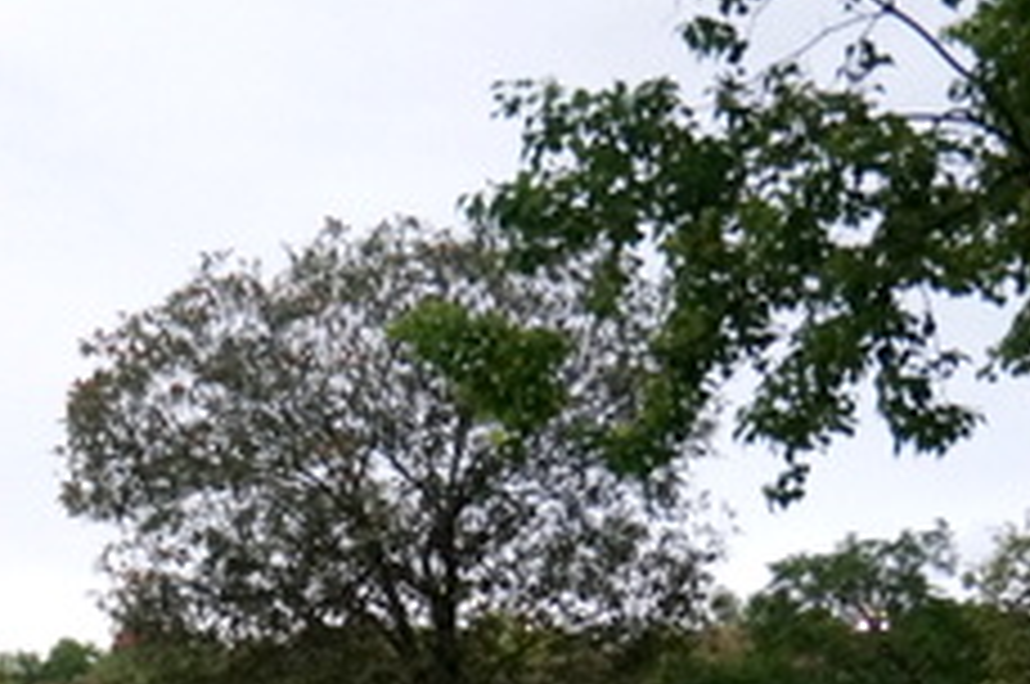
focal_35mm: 121
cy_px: 934
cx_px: -333
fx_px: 3468
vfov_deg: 10.9
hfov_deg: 16.0
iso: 1000
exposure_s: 1/160
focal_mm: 29
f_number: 4.5
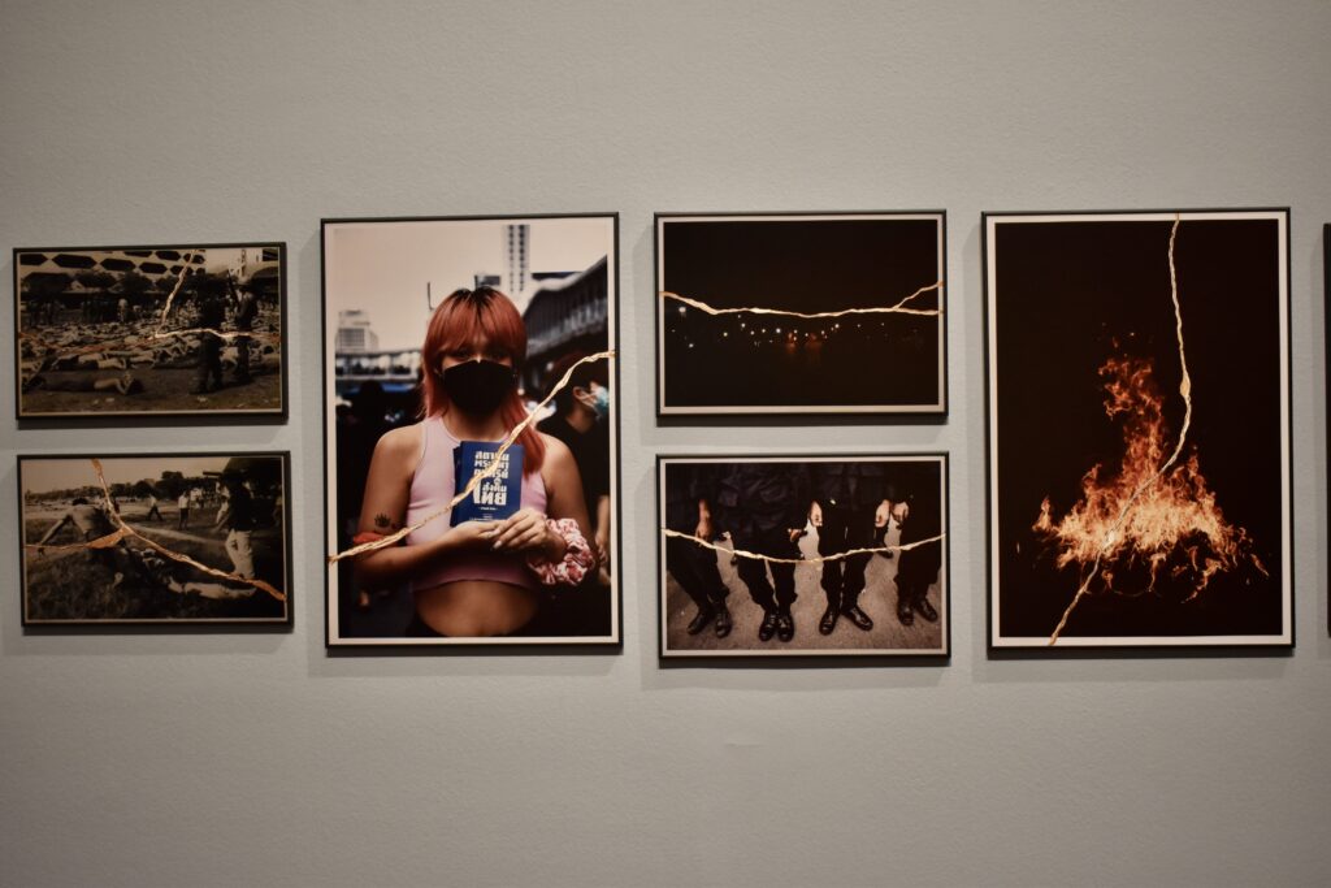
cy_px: 444
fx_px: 1664
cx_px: 666
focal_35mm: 45
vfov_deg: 29.9
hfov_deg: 43.6
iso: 800
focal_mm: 30
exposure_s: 1/50
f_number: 4.2
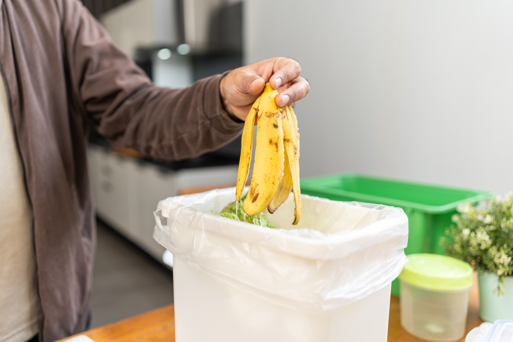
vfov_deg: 37.9
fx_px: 499
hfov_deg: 54.4
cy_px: 171
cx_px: 256
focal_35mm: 35
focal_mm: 35
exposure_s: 1/250
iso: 320
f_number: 2.2
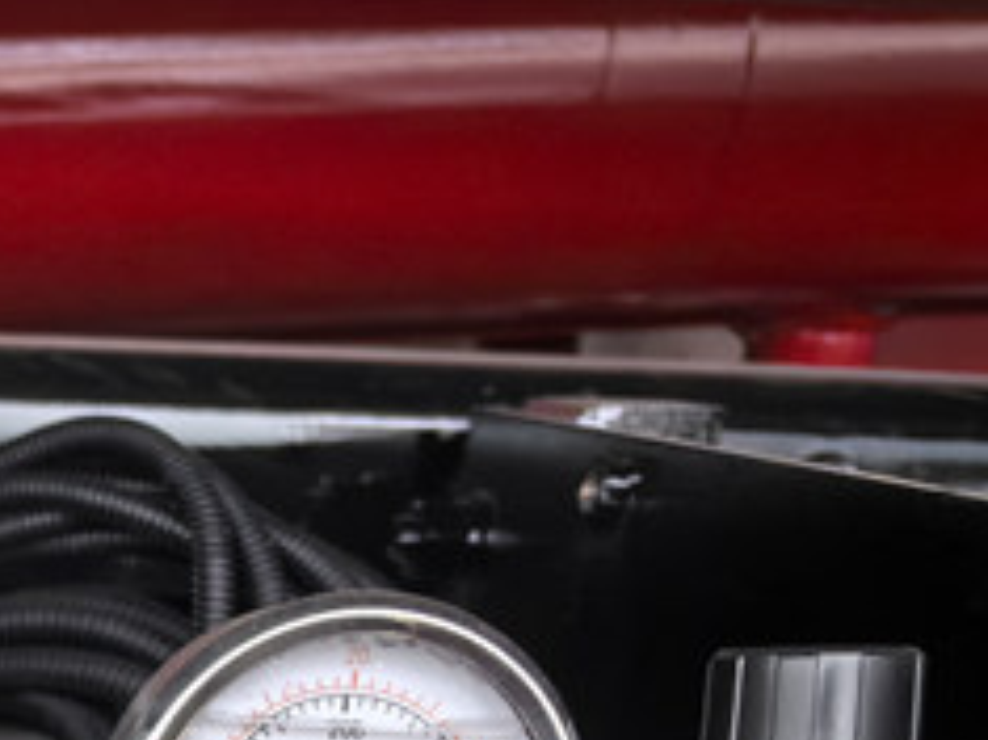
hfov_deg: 18.0
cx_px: -656
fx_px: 2624
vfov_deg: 14.8
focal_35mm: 92
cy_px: 1156
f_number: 2
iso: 125
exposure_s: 1/100
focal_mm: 5.75
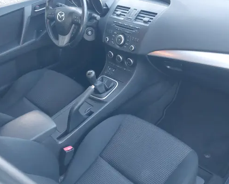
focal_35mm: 38
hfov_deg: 47.9
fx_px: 258
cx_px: 125
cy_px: 88
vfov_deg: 39.2
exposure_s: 1/33
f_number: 1.8
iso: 320
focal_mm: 4.6
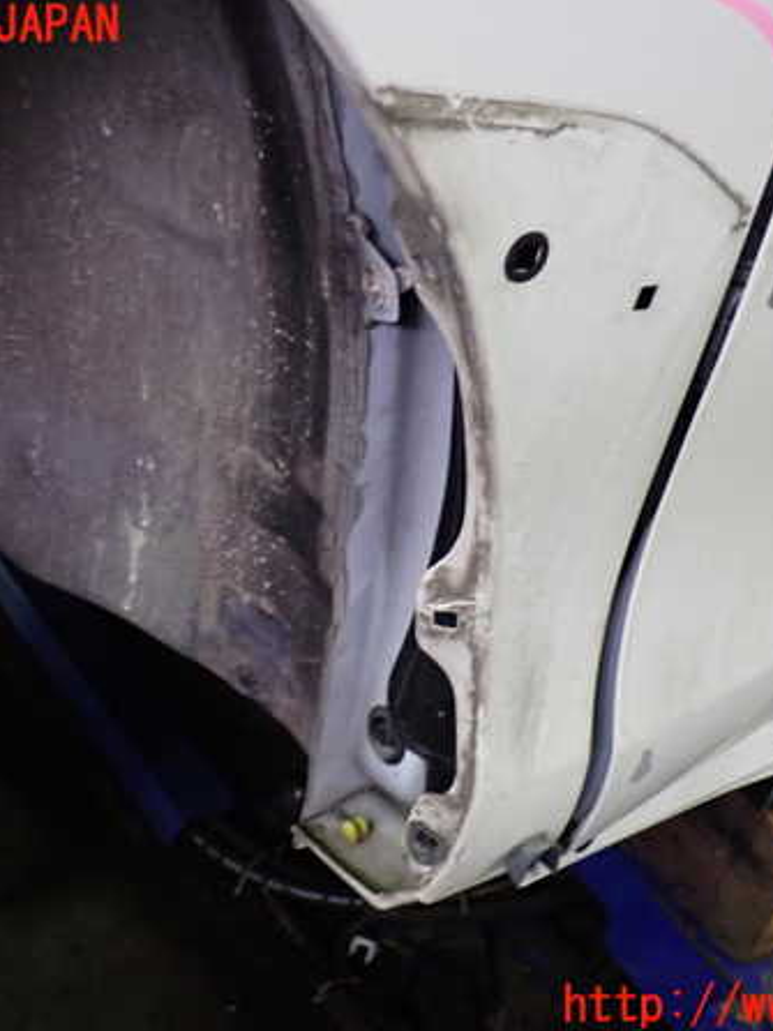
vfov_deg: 43.9
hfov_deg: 33.6
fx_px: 1281
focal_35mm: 43
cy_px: 517
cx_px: 392
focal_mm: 5.79
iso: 400
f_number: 2.4
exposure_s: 1/30
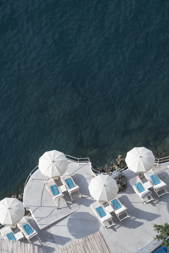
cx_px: 84
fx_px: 915
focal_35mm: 130
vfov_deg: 15.8
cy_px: 126
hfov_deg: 10.5
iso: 160
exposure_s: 1/160
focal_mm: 130
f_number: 10
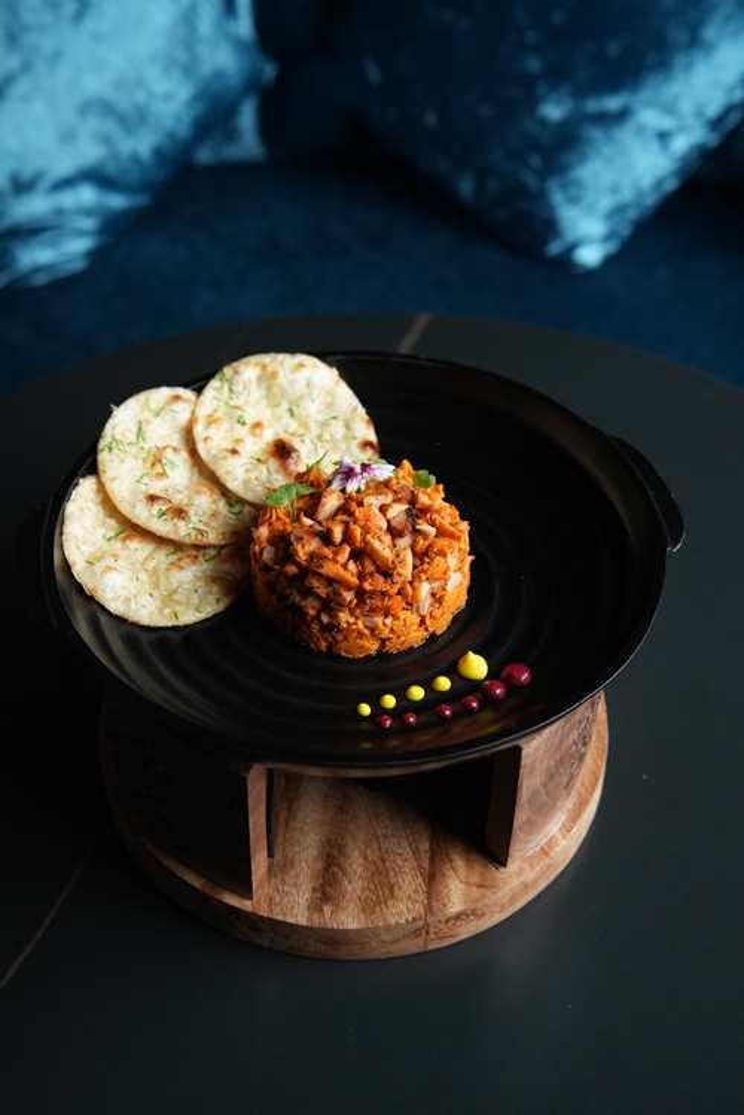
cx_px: 372
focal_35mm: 42
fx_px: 1301
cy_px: 558
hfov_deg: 31.9
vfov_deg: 46.4
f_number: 5.6
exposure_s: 1/200
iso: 3200
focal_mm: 42
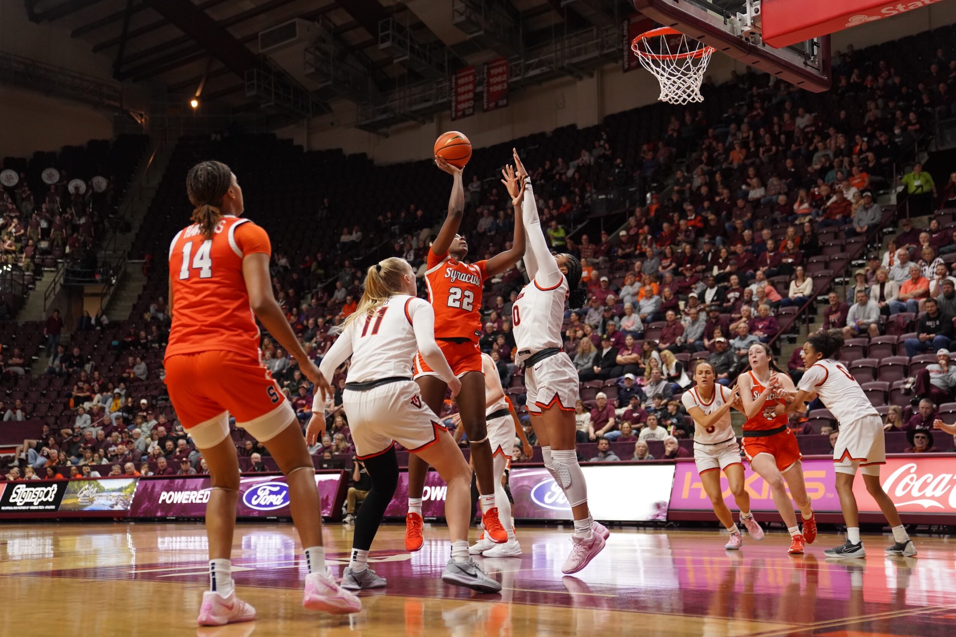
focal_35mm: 48
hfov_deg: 41.1
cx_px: 476
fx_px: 1274
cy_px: 320
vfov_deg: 28.1
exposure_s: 1/1000
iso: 4000
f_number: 2.8
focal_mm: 47
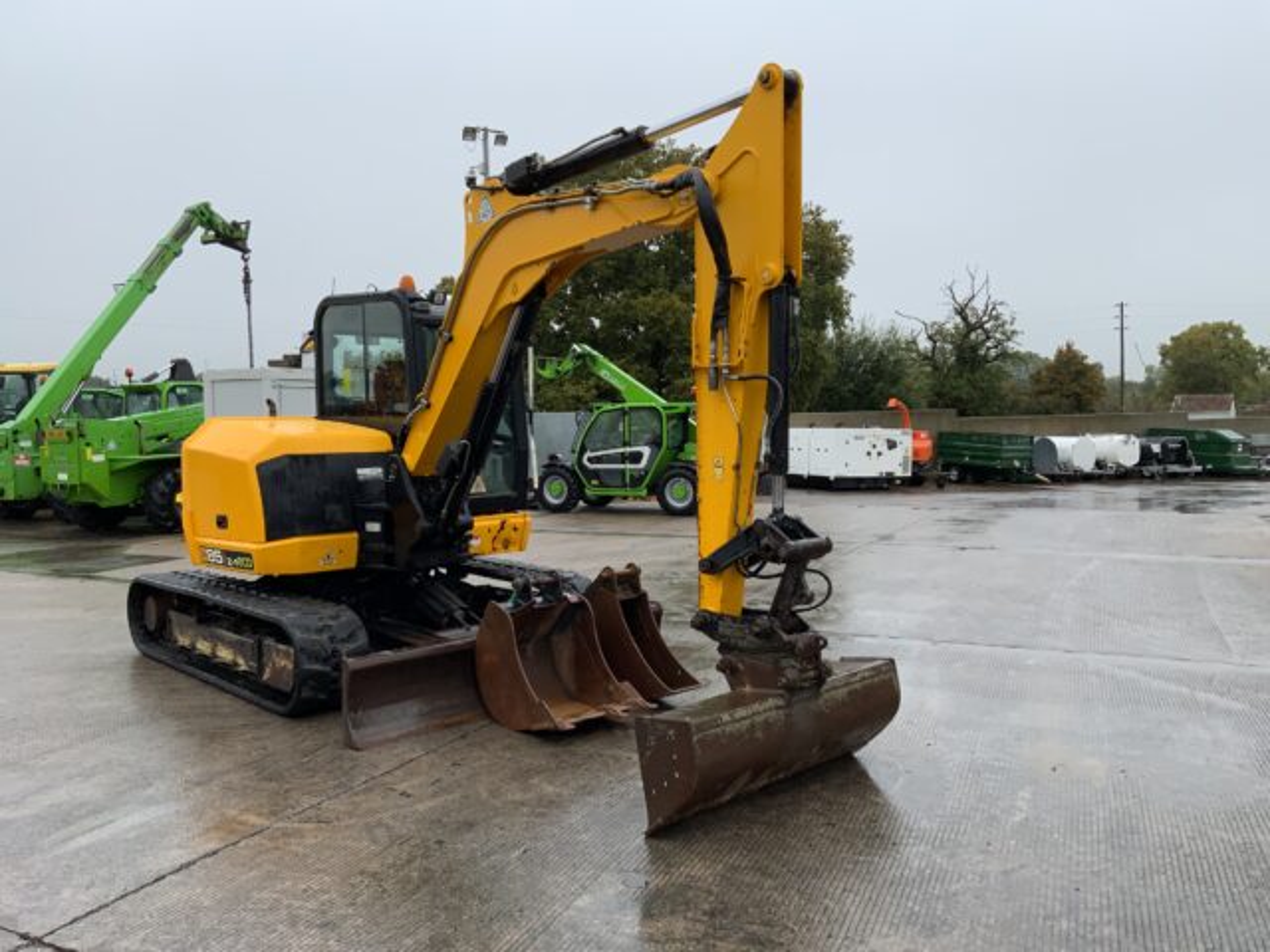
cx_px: 635
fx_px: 1064
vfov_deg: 48.2
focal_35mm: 29
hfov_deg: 61.7
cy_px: 476
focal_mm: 3
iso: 16
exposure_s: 1/469
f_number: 1.8
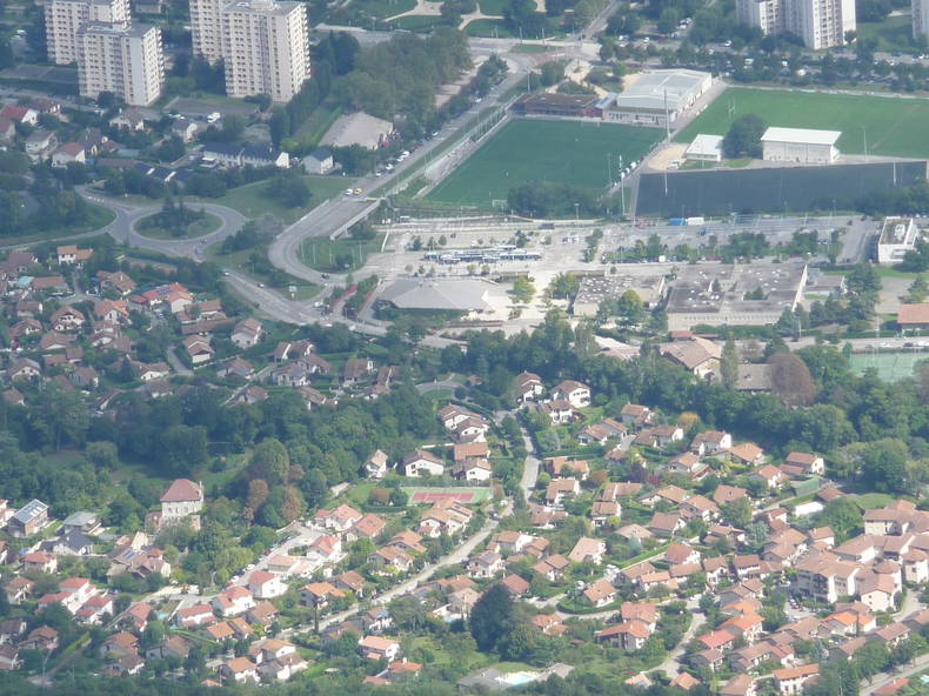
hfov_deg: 4.4
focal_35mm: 446
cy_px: 348
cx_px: 464
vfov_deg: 3.3
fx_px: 11966
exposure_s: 1/320
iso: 100
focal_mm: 47
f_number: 4.9
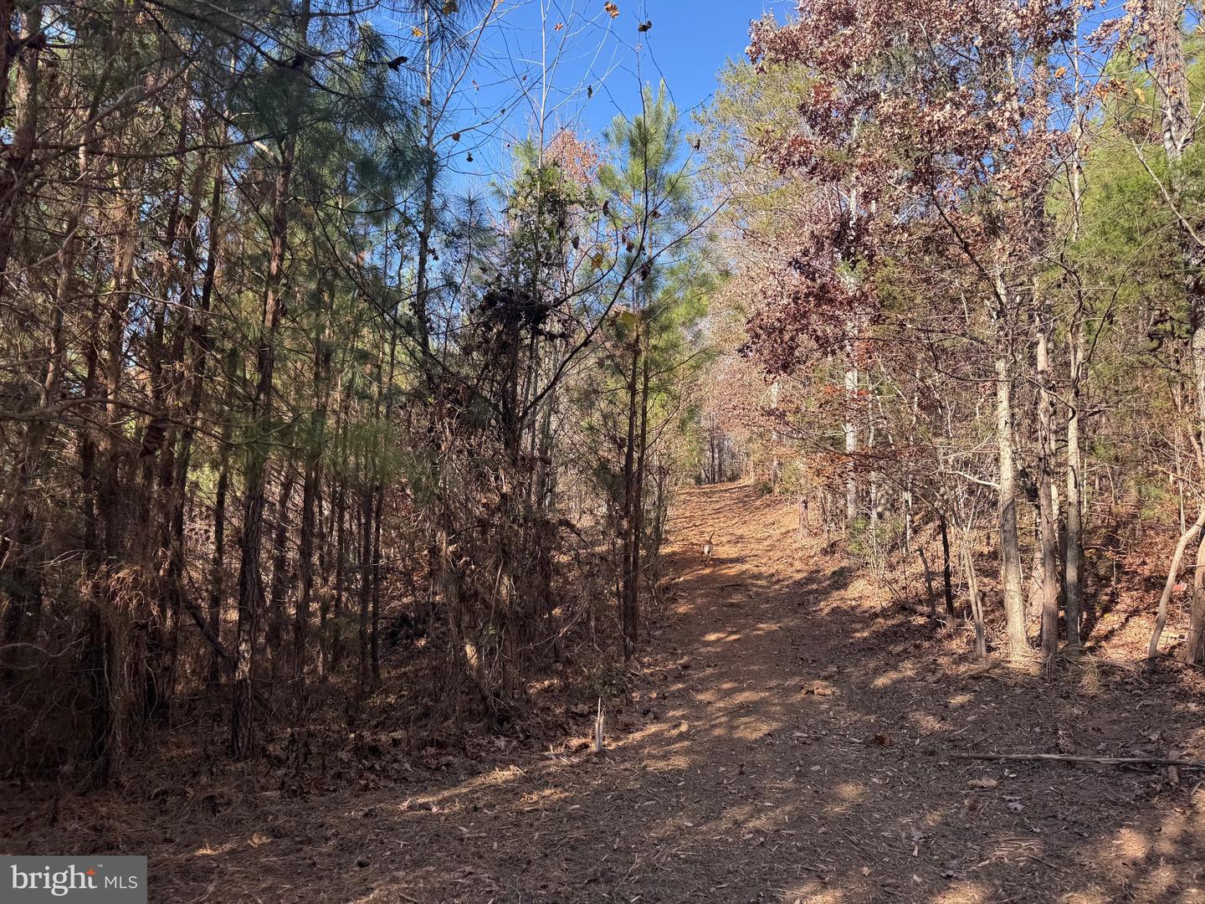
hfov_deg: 71.6
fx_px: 835
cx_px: 602
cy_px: 452
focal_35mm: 24
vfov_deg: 56.8
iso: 80
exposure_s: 1/715
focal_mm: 6.76
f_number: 1.78
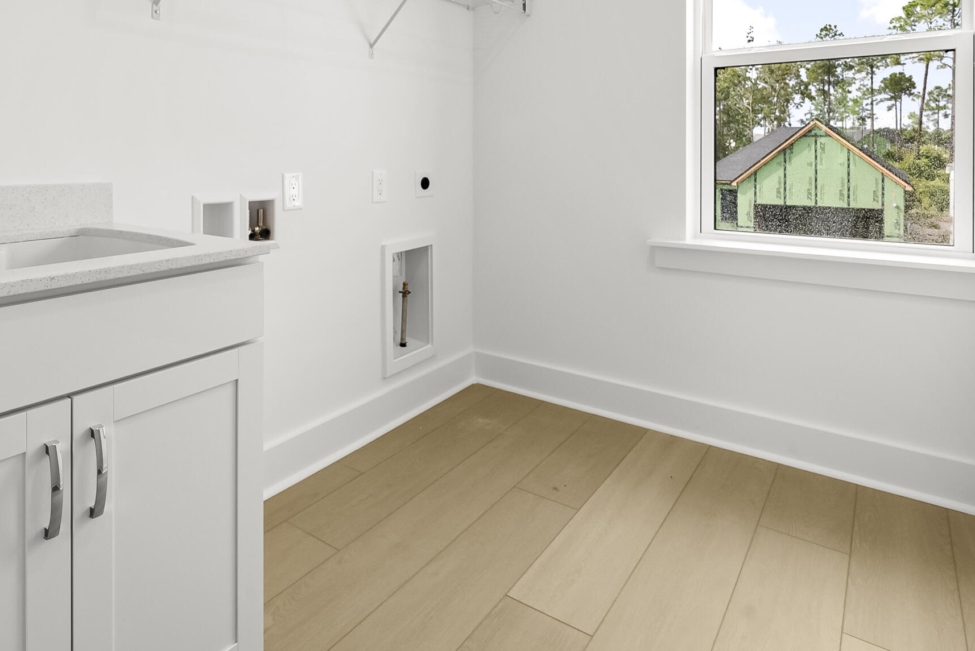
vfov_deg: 56.0
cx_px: 479
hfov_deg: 81.2
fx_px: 569
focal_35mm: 21
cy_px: 146
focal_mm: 12
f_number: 9
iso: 400
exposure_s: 1/3
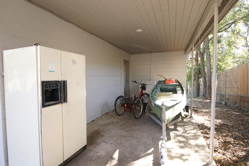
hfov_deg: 90.0
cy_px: 83
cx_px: 124
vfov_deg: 67.4
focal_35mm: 18
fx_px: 125
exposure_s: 1/60
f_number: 4.5
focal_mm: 12
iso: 400
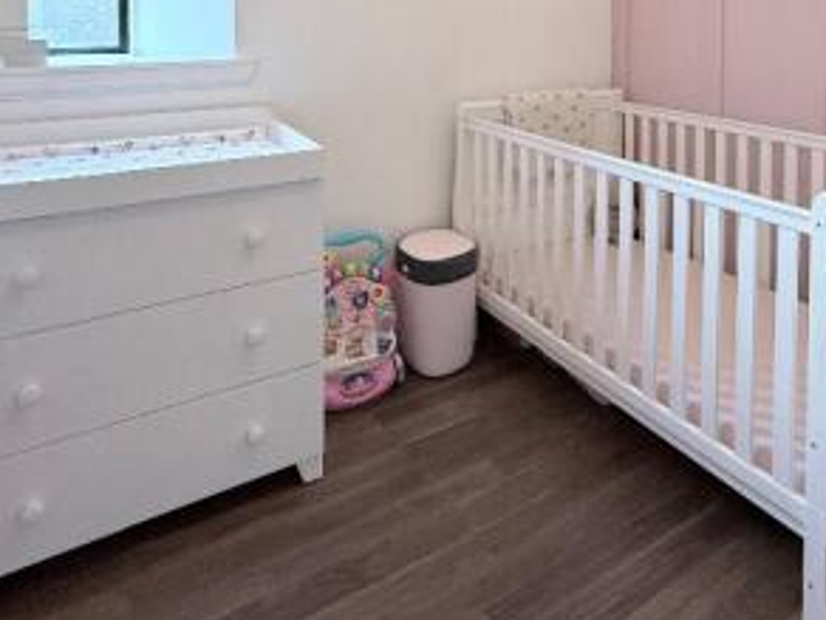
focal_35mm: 28
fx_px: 668
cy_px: 30
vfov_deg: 44.0
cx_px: 530
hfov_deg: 62.3
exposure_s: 1/77
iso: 320
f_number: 2.2
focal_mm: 2.22
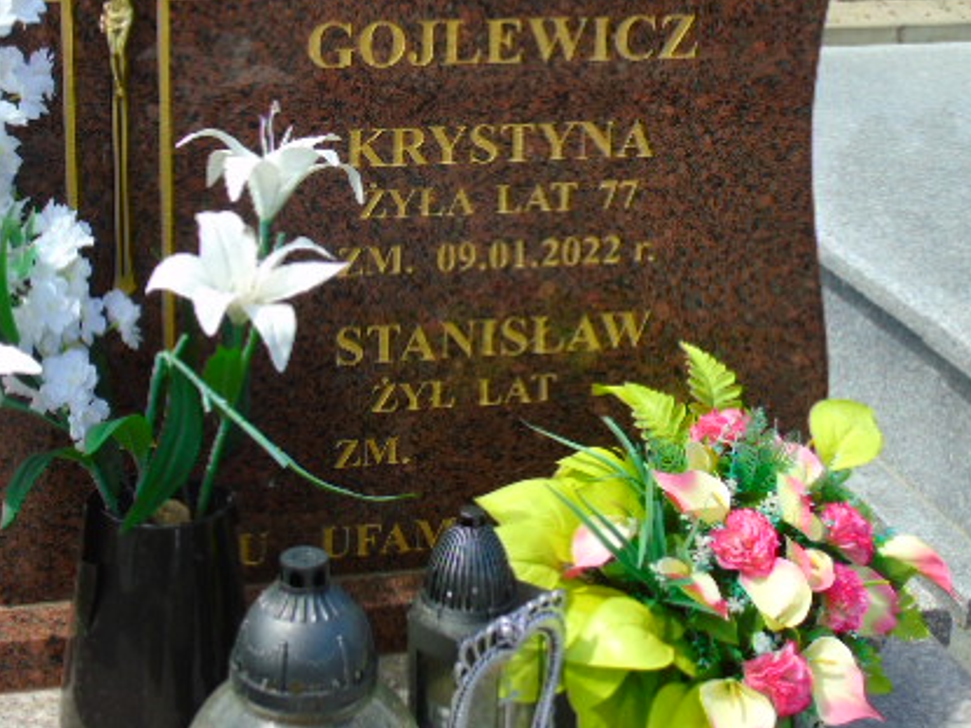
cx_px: 400
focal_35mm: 71
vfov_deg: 20.5
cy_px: 173
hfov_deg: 27.4
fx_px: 1991
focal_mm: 8.2
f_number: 4.1
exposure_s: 1/500
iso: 80
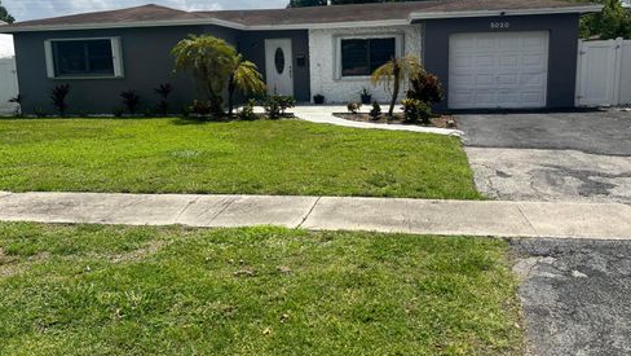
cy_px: 135
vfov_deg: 40.0
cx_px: 314
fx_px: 485
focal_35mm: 29
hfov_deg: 66.0
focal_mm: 5.7
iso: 50
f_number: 1.5
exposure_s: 1/5882
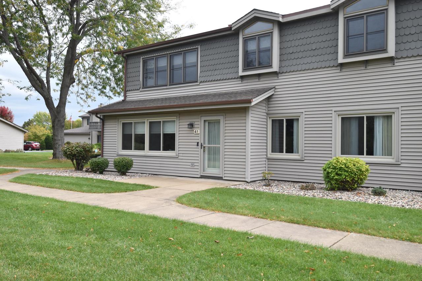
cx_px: 211
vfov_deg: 43.6
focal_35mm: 30
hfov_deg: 61.9
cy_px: 140
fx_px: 352
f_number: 8
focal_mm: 20
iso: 800
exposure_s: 1/200
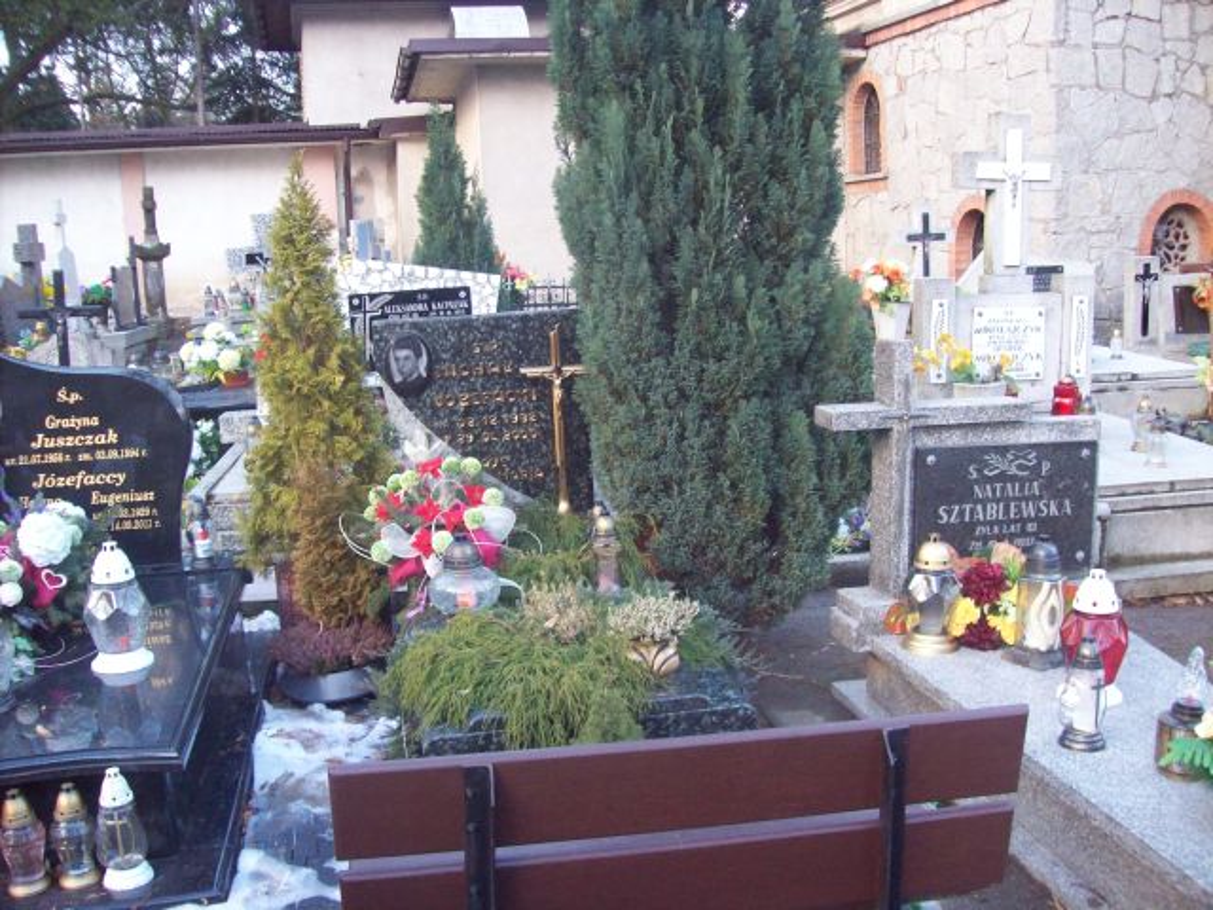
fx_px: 1261
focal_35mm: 36
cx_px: 606
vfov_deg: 39.7
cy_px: 455
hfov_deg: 51.4
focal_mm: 6
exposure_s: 1/73.4
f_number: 2.7
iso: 200
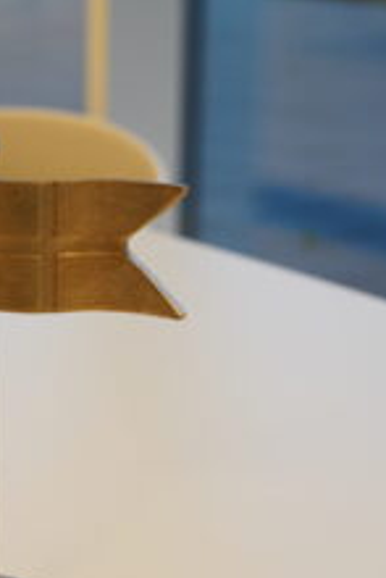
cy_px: 357
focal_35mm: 96
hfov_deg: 14.1
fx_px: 1541
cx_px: 5
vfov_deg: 21.2
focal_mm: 47
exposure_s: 1/250
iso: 4000
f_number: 5.6
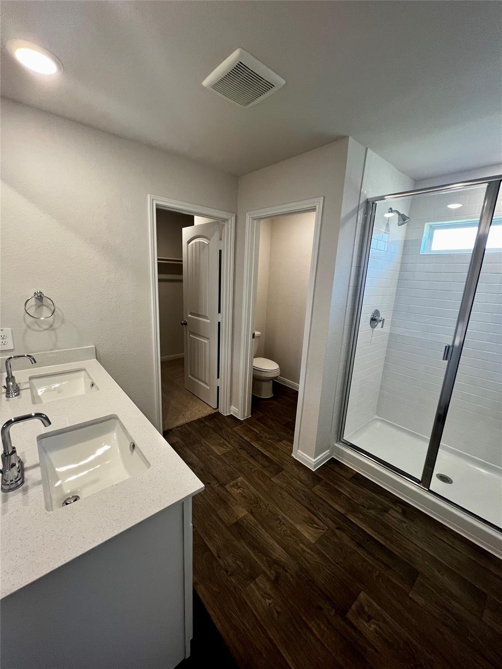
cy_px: 334
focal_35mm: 13
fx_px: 251
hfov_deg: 89.9
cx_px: 251
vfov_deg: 106.2
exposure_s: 1/120
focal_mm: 1.57
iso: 160
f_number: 1.8
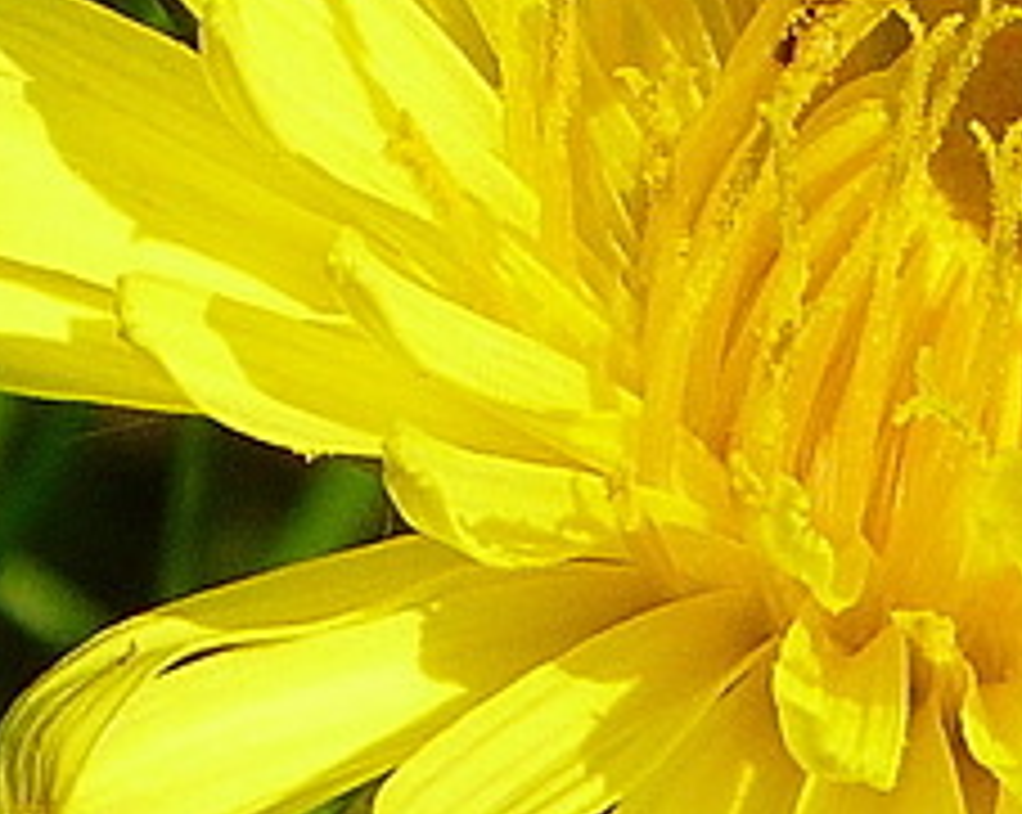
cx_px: 1121
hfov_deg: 0.9
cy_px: 79
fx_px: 66579
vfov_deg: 0.7
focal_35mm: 2204
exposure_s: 1/400
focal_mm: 108
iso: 80
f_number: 5.6
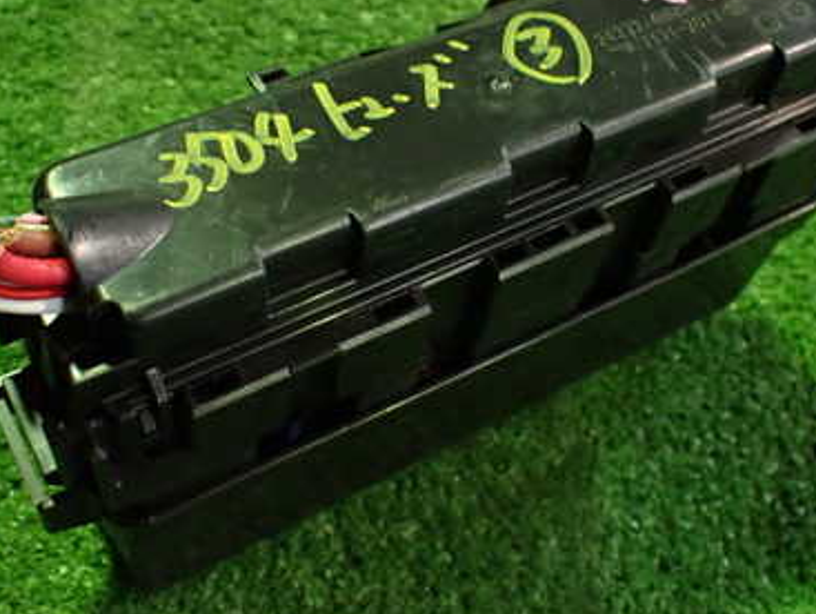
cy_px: 251
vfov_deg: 29.7
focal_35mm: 49
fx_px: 1156
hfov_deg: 38.9
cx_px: 431
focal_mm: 5.4
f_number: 2.3
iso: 800
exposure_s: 1/30
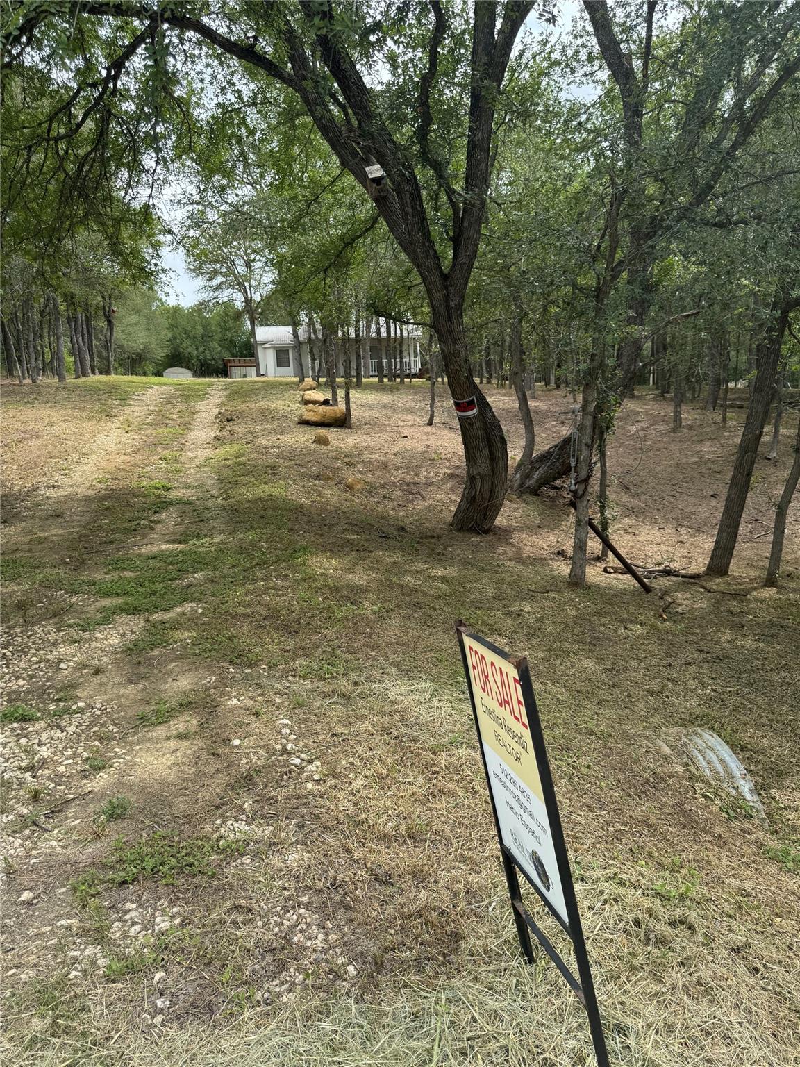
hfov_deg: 56.8
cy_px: 534
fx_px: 740
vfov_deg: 71.6
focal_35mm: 24
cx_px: 400
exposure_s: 1/1395
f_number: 1.78
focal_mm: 6.76
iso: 80
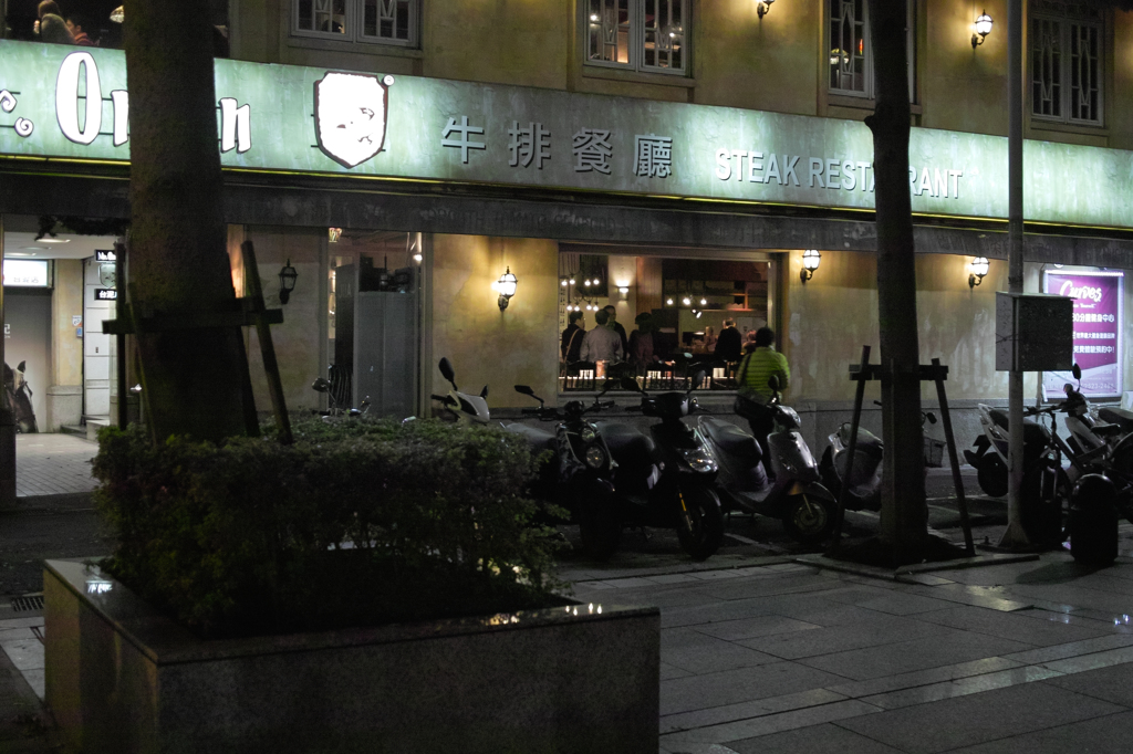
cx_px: 566
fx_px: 1290
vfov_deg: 32.6
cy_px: 377
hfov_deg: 47.4
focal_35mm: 41
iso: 800
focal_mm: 24.2
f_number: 2.8
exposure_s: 1/40
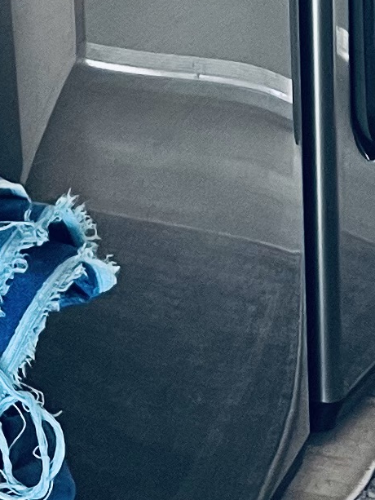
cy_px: -578
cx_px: 238
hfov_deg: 8.7
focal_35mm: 171
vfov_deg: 10.4
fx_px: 2469
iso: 100
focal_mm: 5.1
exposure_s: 1/60
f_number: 1.6
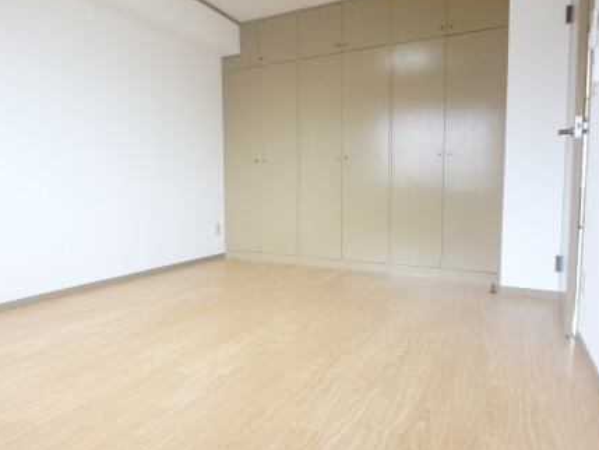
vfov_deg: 61.1
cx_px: 309
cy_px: 222
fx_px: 381
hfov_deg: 76.4
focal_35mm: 22
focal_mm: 3.7
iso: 800
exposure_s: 1/100
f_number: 3.5
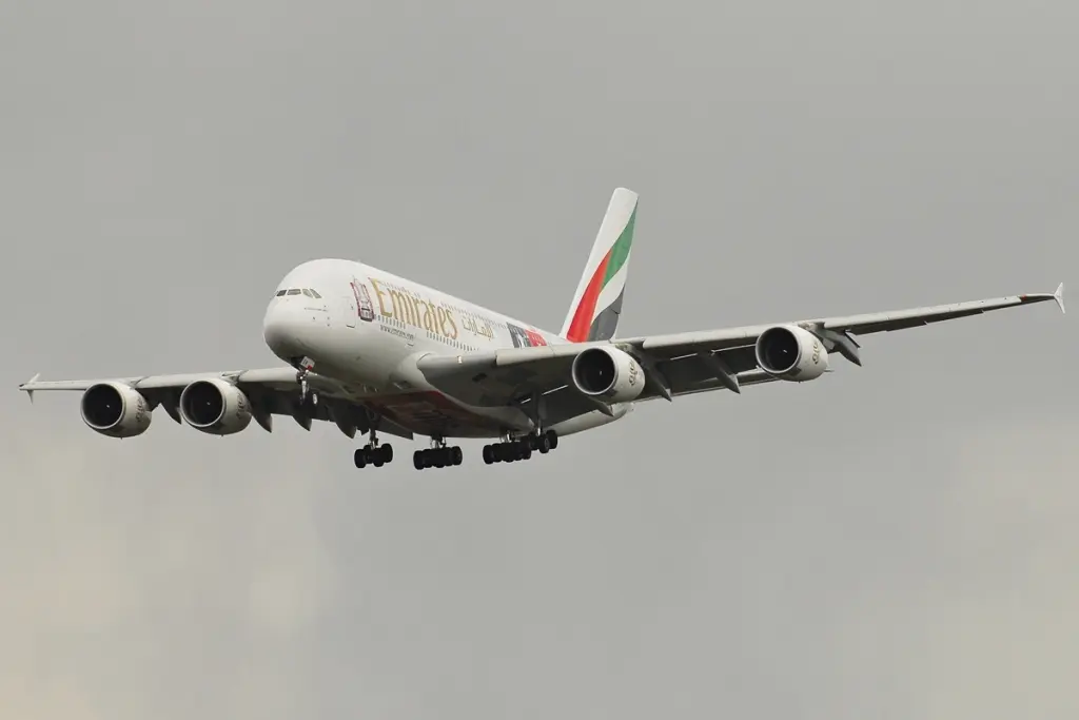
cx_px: 540
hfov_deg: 6.2
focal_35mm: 330
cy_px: 360
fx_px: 9892
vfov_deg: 4.2
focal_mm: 220
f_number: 8
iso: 200
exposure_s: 1/500
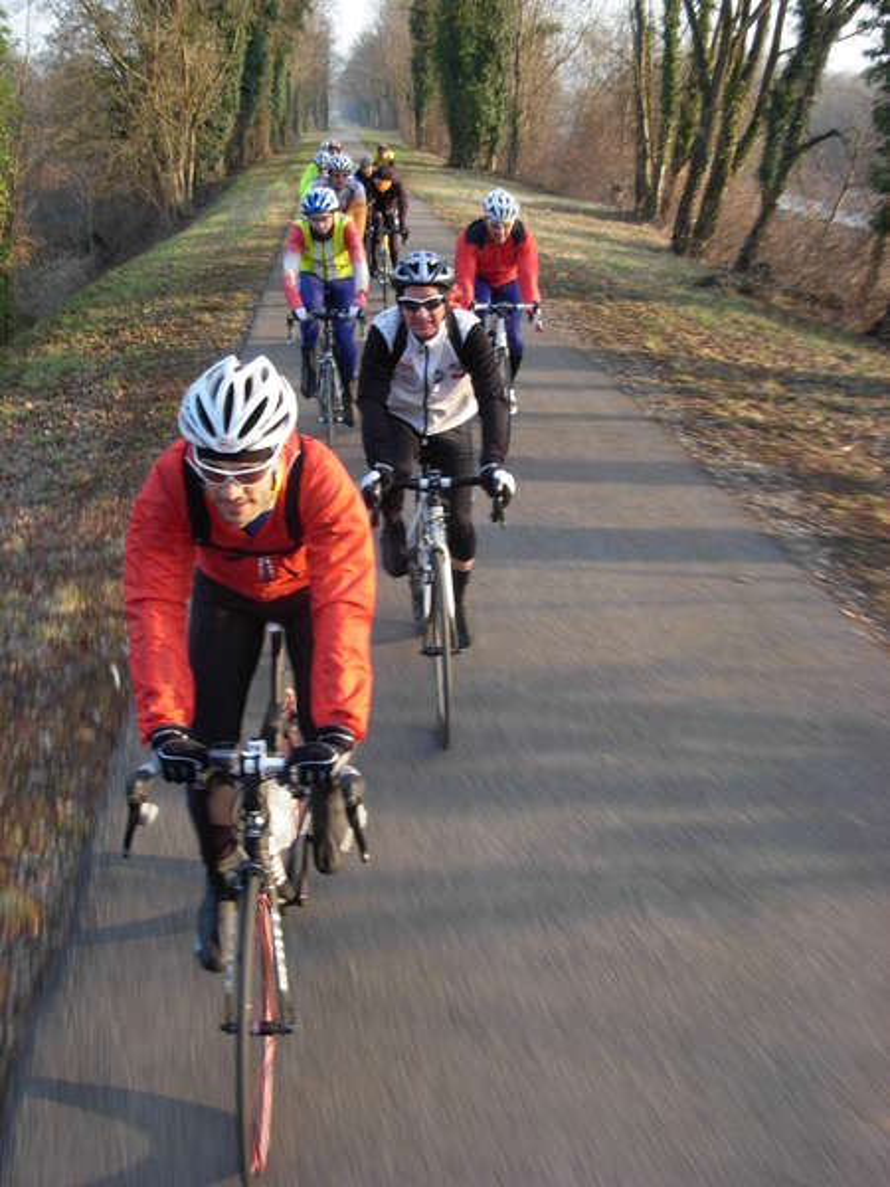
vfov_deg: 49.0
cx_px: 445
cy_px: 594
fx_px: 1303
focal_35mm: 38
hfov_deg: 37.7
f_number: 2.9
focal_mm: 6.3
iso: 79
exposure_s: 1/117
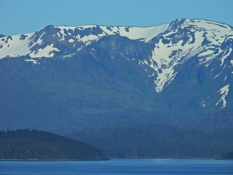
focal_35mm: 500
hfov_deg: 4.0
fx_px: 3365
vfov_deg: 3.0
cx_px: 116
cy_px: 88
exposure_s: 1/1000
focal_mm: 89.2
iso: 100
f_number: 5
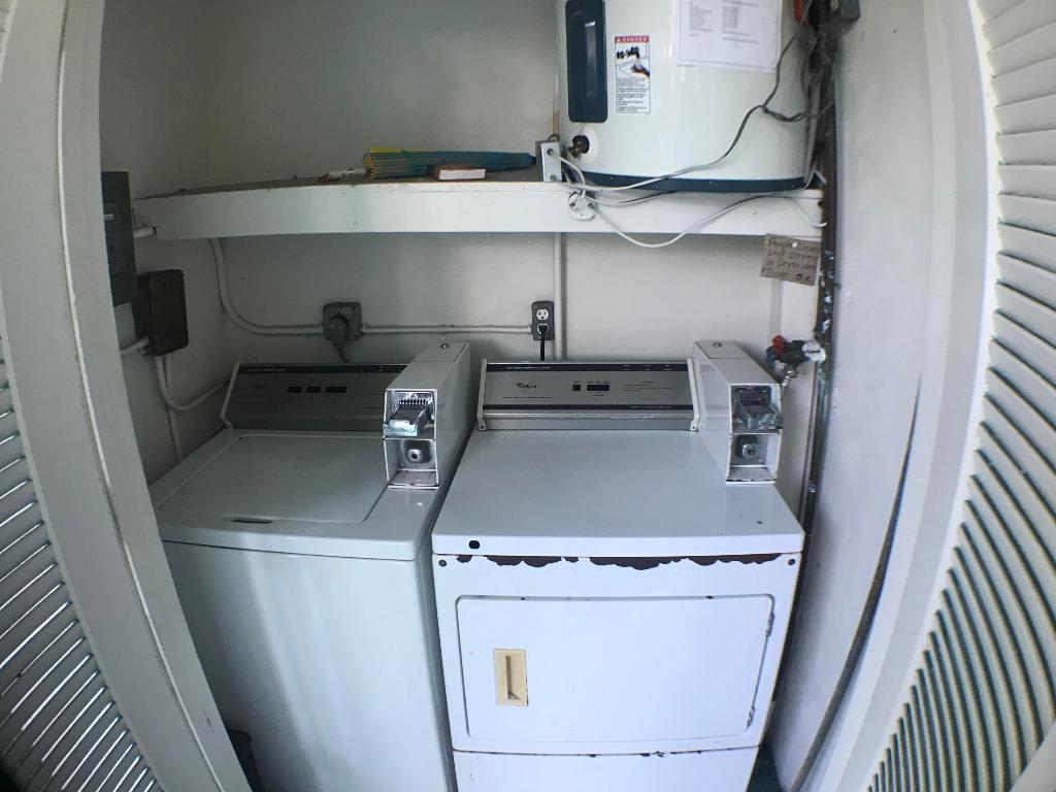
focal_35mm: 28
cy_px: 396
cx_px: 528
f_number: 1.8
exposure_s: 1/30
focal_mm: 3.99
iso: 25
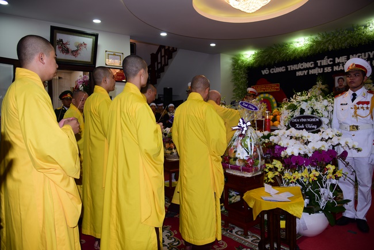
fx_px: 249
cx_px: 187
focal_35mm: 24
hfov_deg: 73.7
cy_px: 125
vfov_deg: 53.2
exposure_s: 1/60
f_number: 4
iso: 320
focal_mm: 24
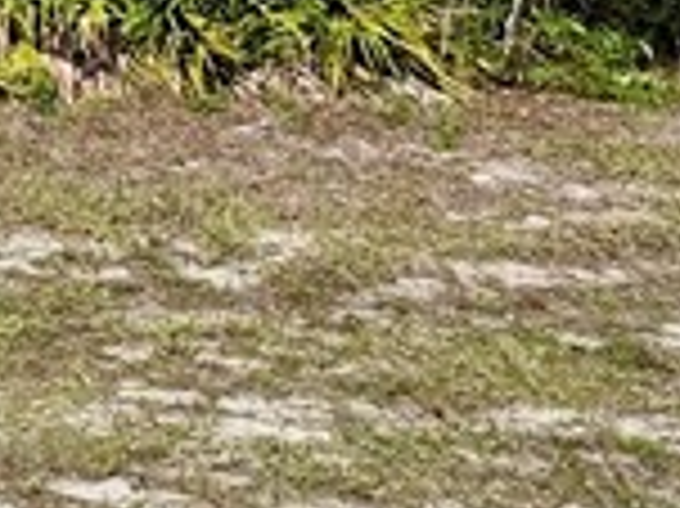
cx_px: -320
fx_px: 1865
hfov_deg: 18.5
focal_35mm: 95
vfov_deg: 14.4
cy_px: -279
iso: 50
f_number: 2.2
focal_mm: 2.22
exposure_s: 1/1178
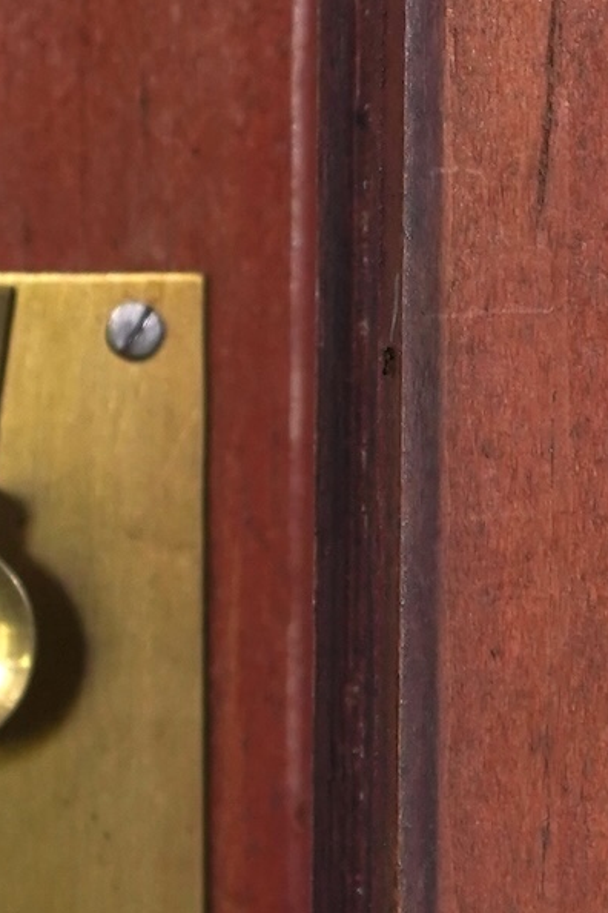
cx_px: -5
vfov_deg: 9.5
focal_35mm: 217
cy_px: 347
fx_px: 5497
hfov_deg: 6.3
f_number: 4.5
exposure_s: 1/100
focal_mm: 43
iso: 1000
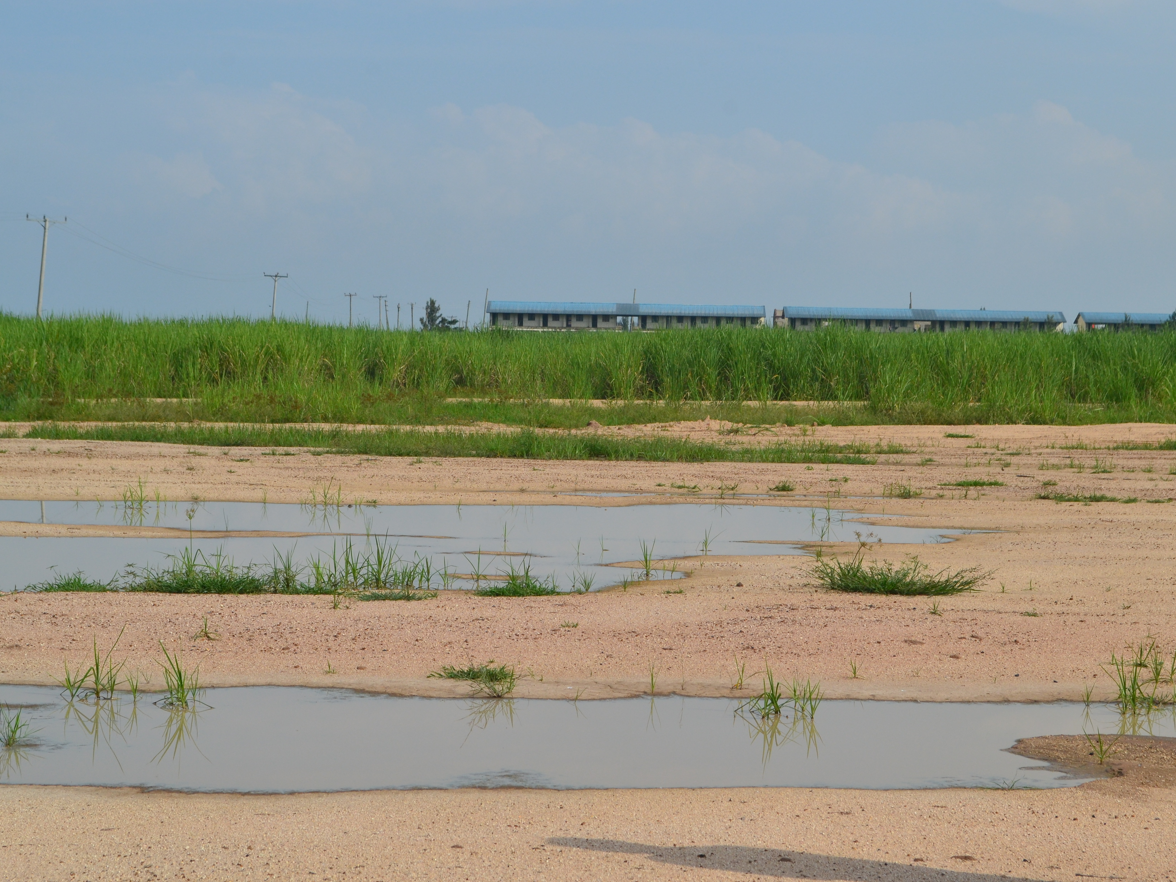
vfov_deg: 18.9
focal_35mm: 78
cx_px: 633
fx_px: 2650
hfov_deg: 25.0
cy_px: 441
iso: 320
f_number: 11
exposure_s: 1/500
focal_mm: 48
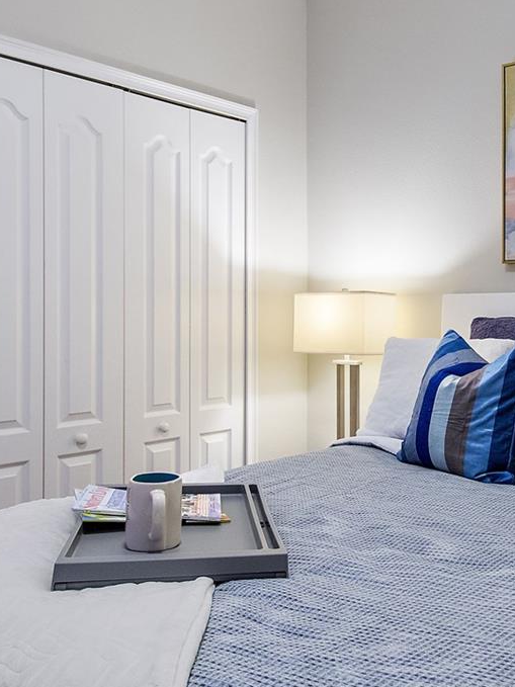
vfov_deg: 53.9
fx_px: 675
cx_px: 407
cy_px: 311
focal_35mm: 34
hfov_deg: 40.2
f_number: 4.5
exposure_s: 1/25
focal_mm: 10
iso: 800
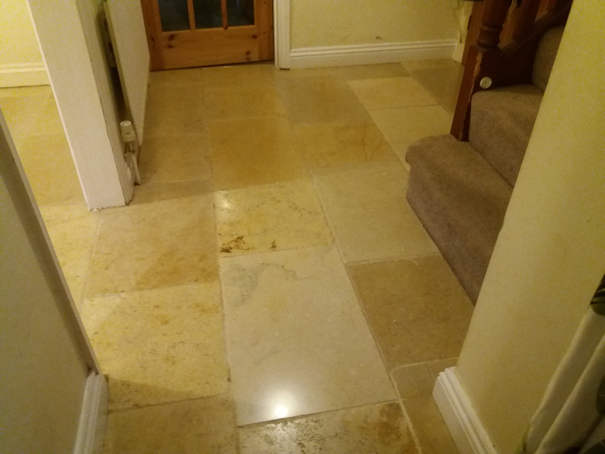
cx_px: 302
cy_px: 227
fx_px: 489
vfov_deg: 49.7
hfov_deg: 63.4
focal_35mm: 28
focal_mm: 3.7
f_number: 1.9
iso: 500
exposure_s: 1/17
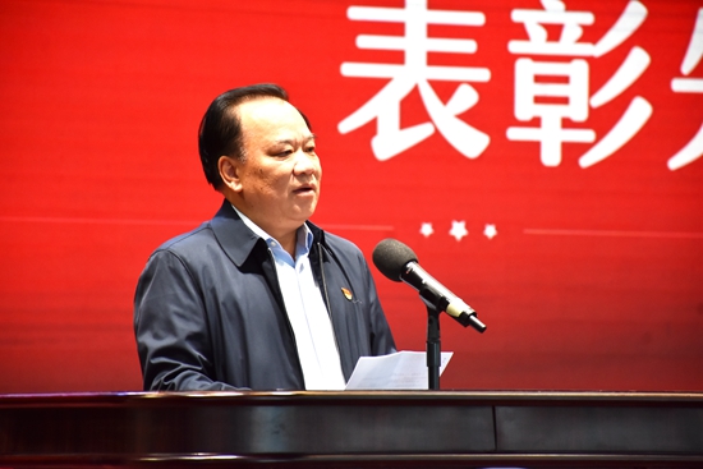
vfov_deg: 6.5
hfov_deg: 9.8
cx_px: 352
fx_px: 4102
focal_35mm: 210
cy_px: 234
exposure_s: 1/125
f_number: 5.6
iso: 1000
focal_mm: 140
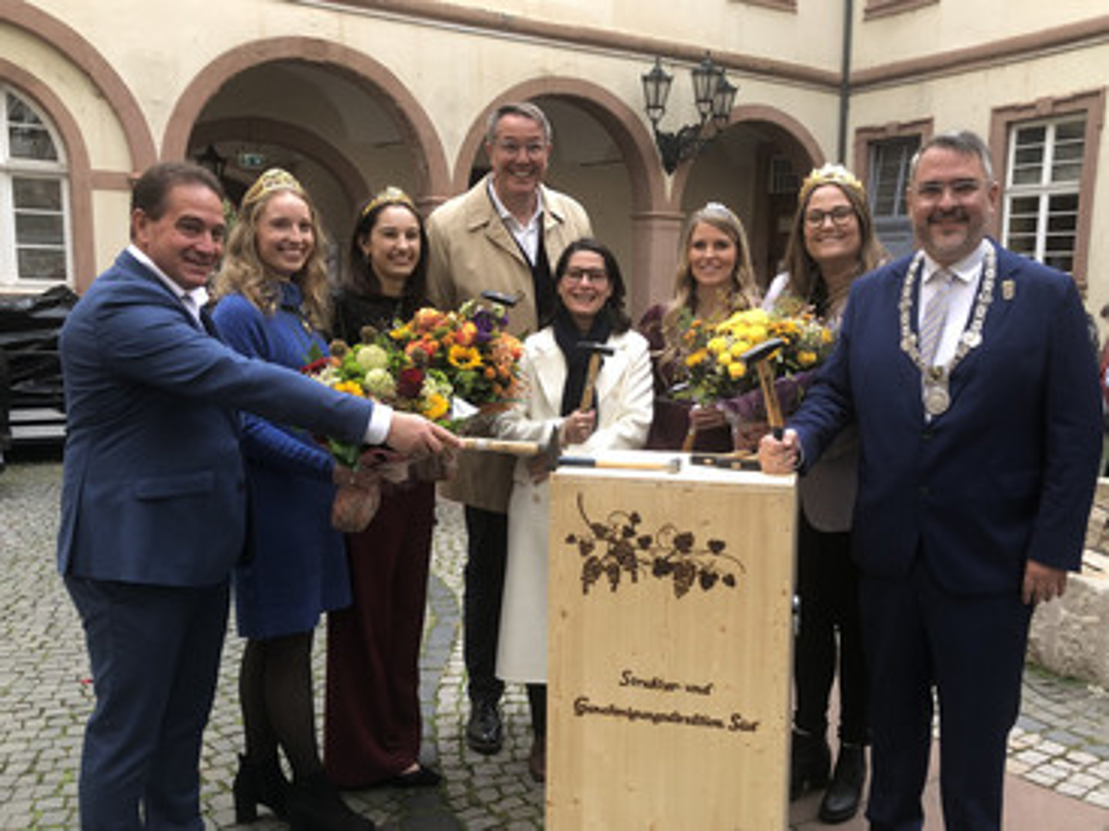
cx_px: 554
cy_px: 416
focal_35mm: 28
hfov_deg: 63.5
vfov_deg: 49.7
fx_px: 897
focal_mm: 4
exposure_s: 1/125
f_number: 1.8
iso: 20
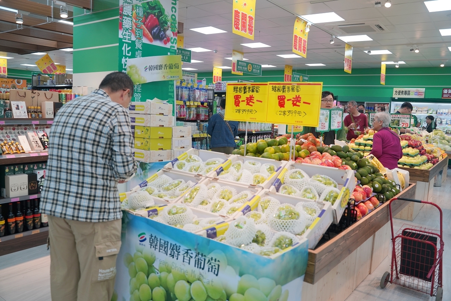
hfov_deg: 63.7
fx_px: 363
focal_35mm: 29
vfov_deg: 45.0
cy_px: 150
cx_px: 226
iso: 640
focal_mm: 29
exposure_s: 1/160
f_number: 4
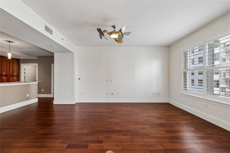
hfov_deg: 100.4
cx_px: 115
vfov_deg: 77.3
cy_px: 76
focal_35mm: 15
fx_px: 96
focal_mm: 10
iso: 100
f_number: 7.1
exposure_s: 1/20
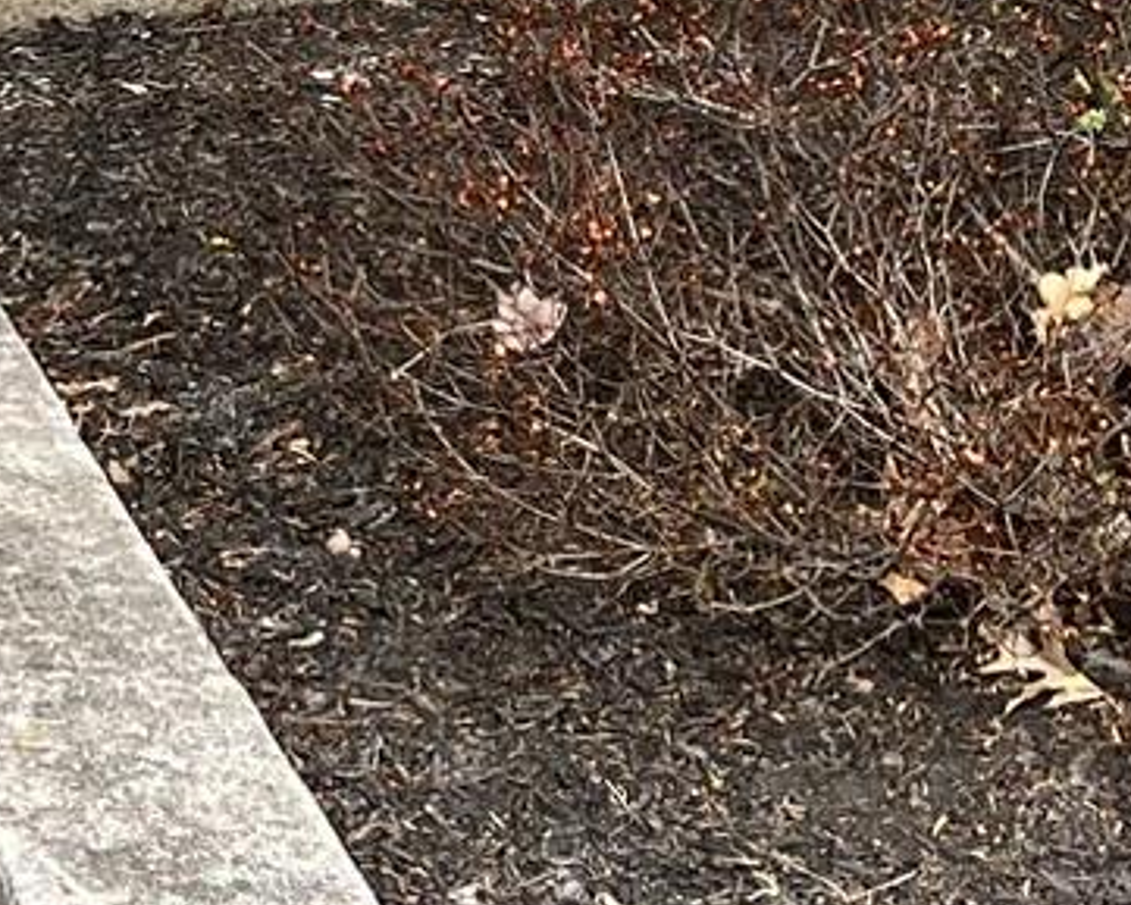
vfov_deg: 10.1
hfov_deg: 12.1
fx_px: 4821
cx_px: -1003
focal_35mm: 144
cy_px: -748
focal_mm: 5.7
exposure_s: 1/769
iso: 50
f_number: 1.5
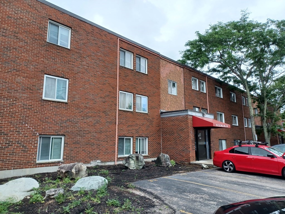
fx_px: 206
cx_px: 142
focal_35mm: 25
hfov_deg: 69.4
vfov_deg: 54.9
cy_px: 107
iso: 32
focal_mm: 4.6
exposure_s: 1/198
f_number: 1.8
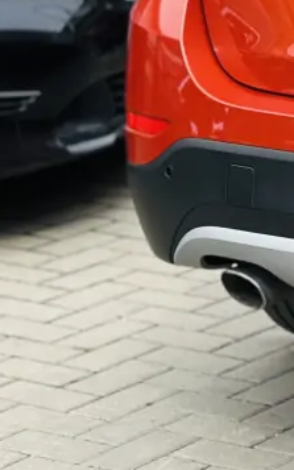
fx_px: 2629
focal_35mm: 205
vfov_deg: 10.1
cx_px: 746
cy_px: -88
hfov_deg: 6.1
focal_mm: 6.86
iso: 80
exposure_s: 1/1848
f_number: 1.78
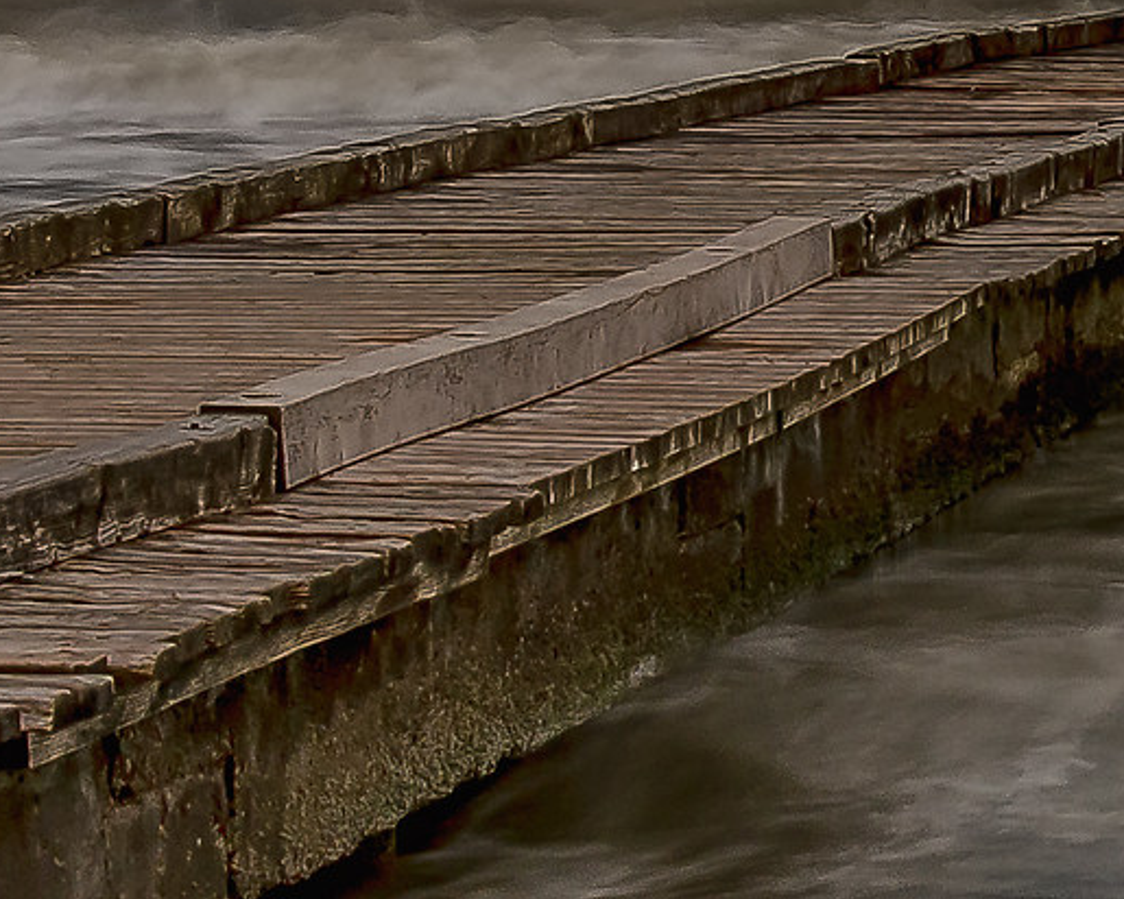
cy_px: 136
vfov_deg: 6.7
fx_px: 7624
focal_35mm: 229
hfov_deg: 8.4
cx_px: 1141
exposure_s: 1
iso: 100
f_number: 11
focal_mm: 35
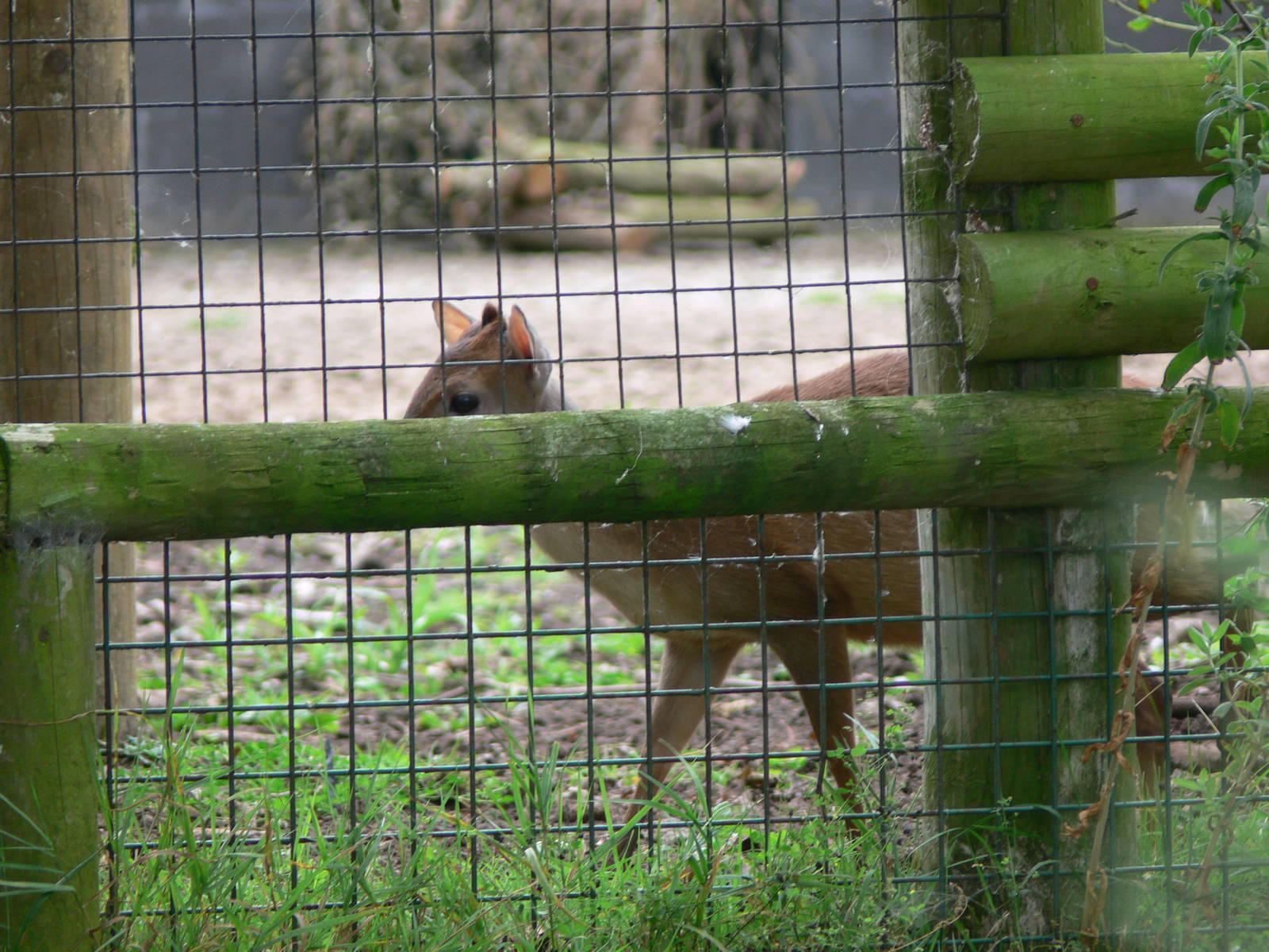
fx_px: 15397
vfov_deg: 3.5
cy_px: 476
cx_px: 634
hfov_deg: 4.7
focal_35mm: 420
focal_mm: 88.8
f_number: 3.7
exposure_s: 1/50
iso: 80
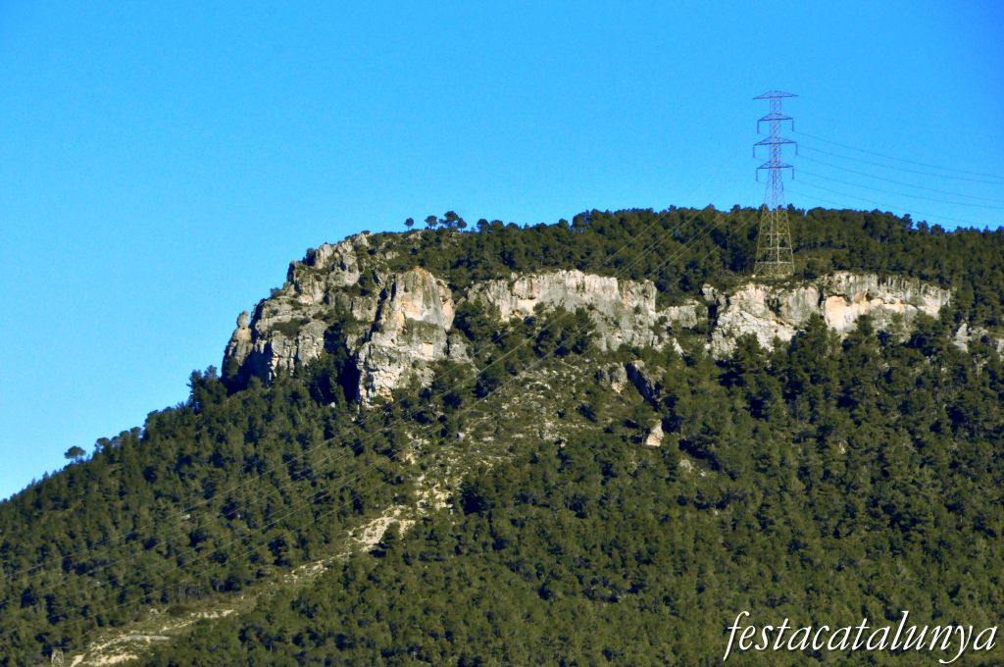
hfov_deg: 6.9
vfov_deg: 4.6
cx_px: 502
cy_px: 334
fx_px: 8356
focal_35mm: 300
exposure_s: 1/2000
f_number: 11
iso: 2000
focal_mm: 200
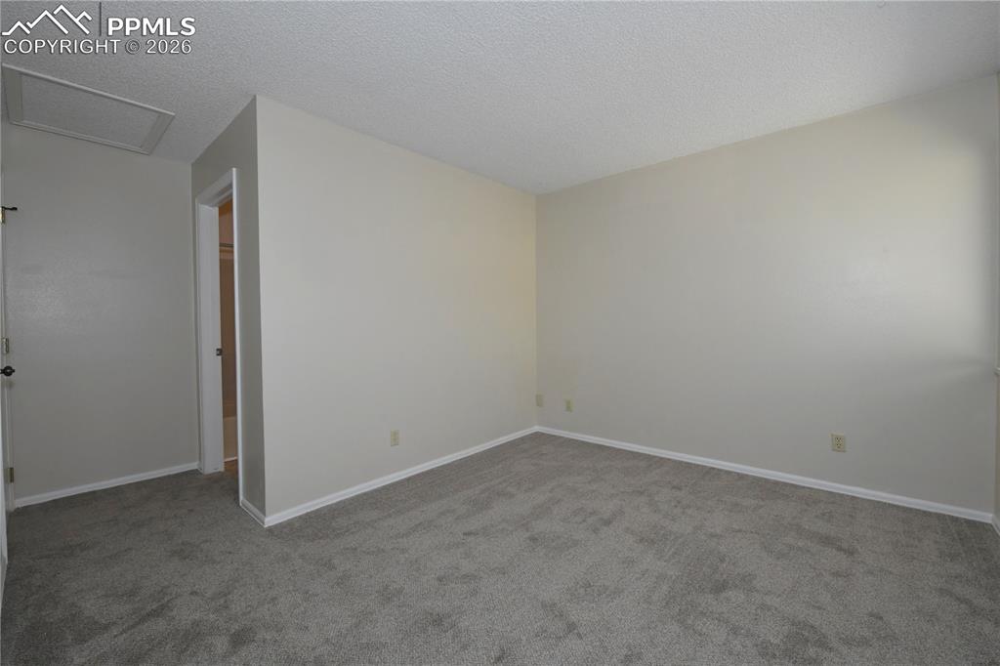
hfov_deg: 100.4
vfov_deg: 77.3
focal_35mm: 15
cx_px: 500
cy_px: 333
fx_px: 417
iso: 1600
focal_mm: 15
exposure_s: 1/160
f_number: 10
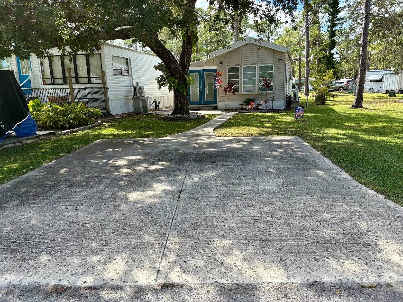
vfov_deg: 53.0
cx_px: 202
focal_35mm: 26
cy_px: 151
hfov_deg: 67.3
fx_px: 303
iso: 50
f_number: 1.6
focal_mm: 5.96
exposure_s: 1/945
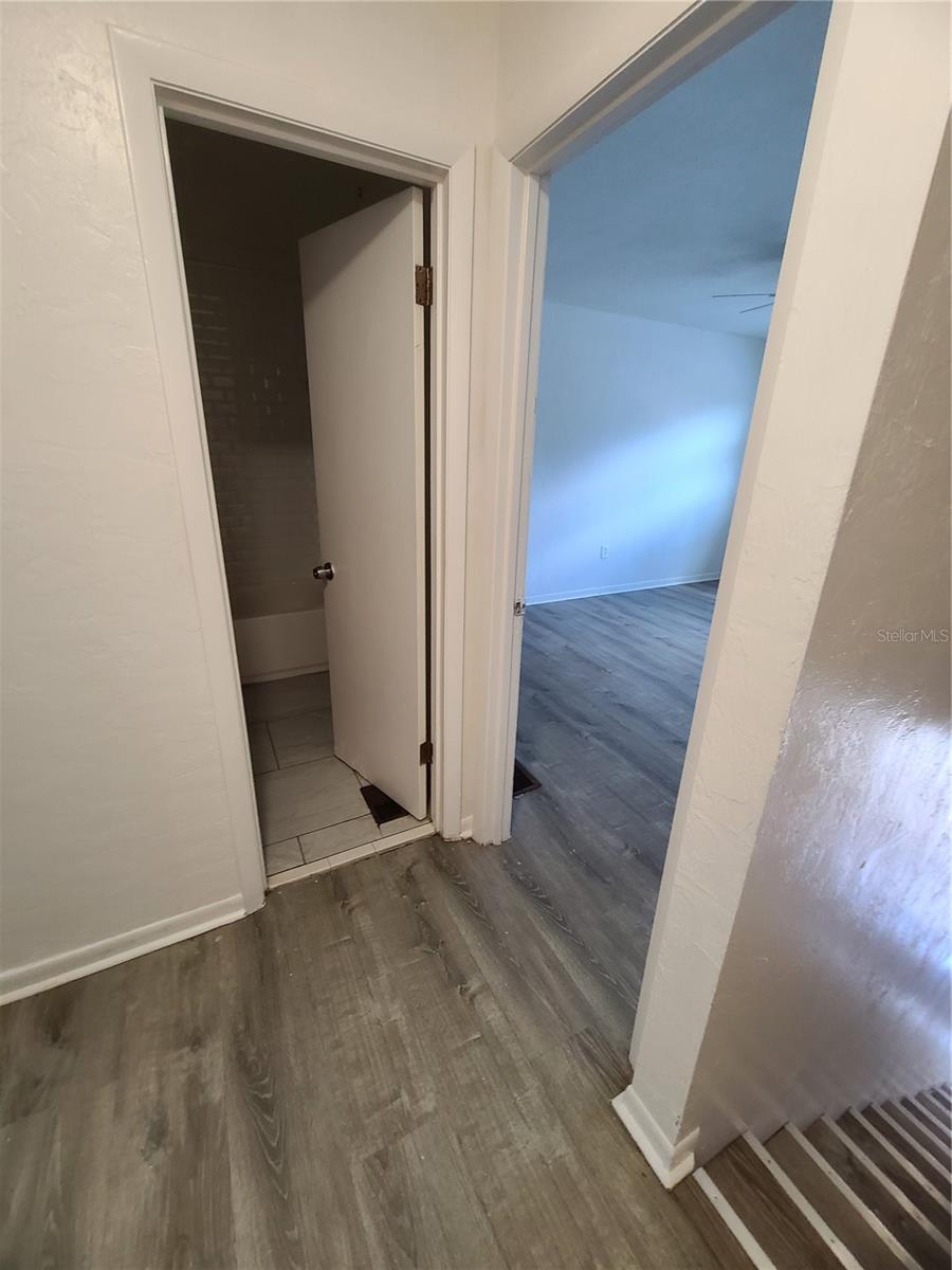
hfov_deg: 89.9
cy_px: 635
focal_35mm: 13
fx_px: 477
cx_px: 476
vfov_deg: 106.2
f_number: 2.2
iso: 320
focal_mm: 2.2
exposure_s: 1/60
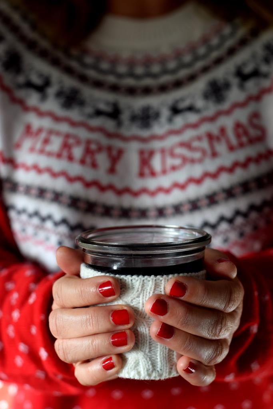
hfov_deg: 18.2
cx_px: 136
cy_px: 204
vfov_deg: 27.0
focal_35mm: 75
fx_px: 853
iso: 125
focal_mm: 50
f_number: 3.5
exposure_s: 1/60
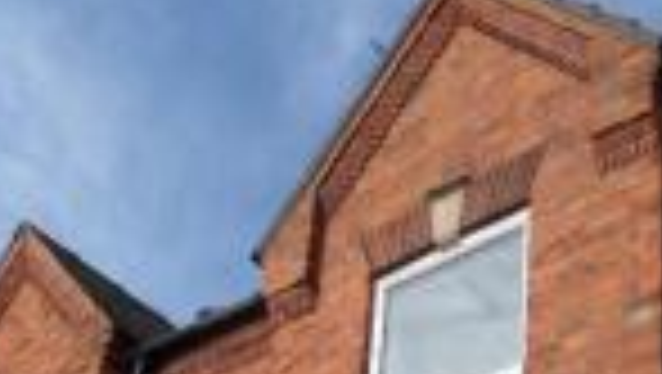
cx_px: 457
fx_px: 1318
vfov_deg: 14.2
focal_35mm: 75
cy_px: 687
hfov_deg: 28.0
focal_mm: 4.3
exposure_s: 1/1000
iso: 80
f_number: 3.1
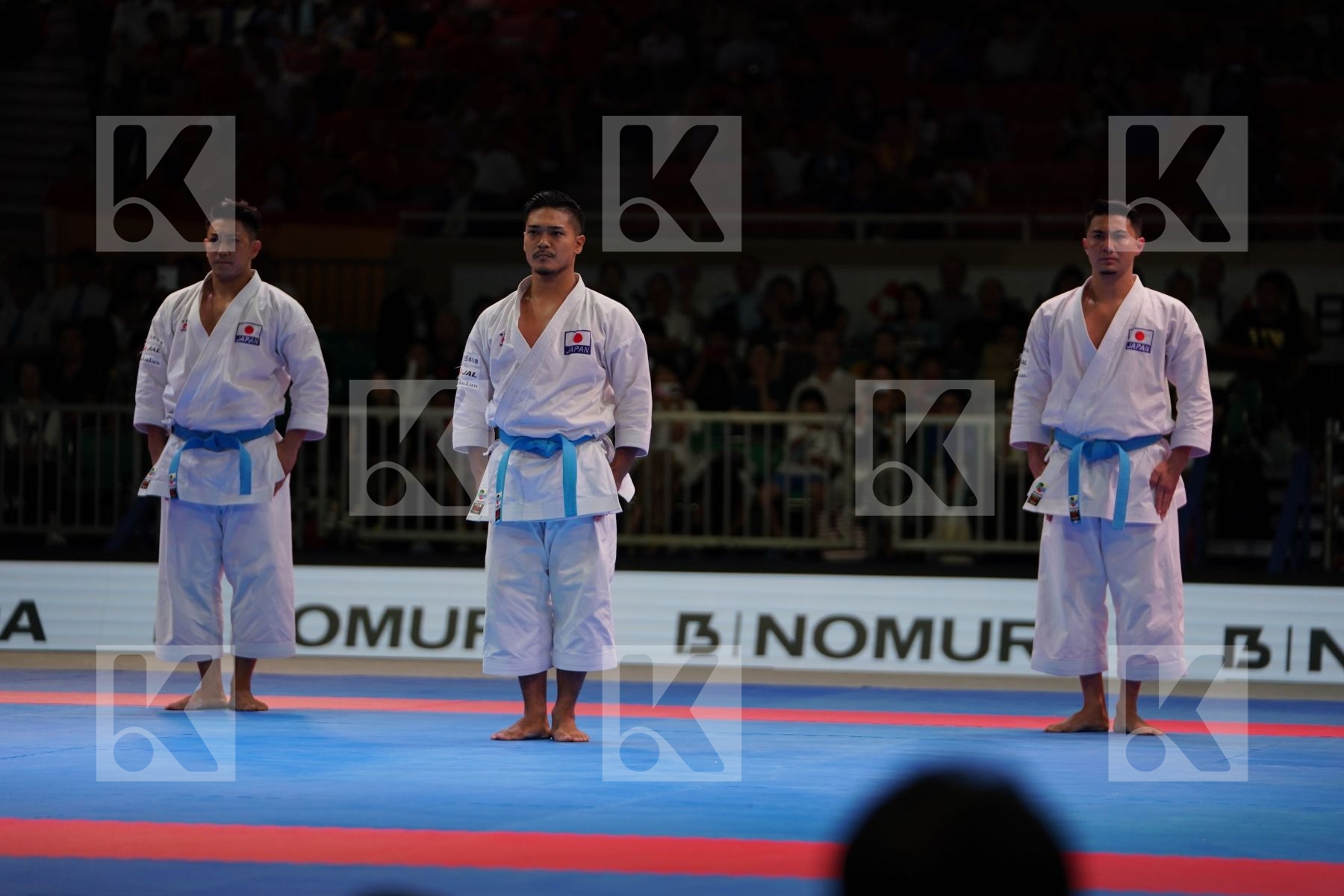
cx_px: 672
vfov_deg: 10.2
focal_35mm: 135
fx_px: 5040
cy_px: 448
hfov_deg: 15.2
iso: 640
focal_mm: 135
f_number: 2.8
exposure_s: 1/1000
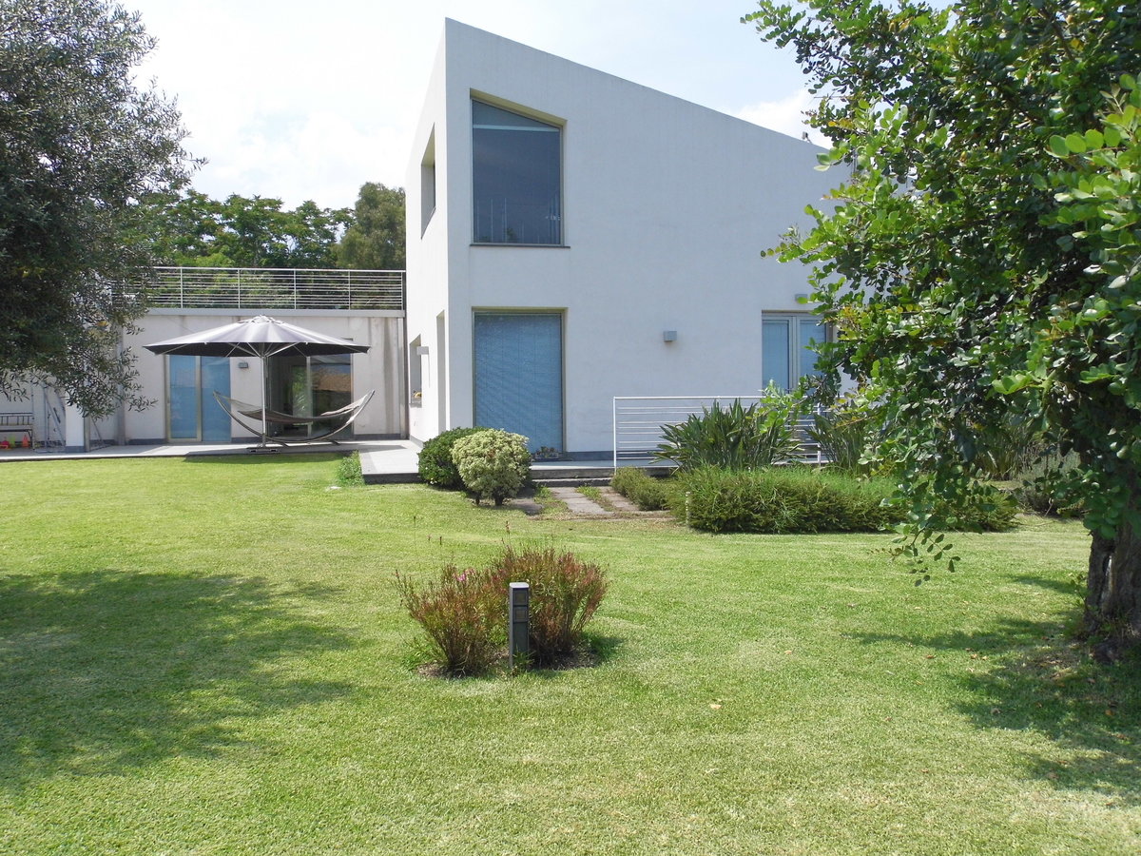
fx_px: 989
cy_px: 428
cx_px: 570
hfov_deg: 60.0
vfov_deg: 46.8
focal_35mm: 30
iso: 100
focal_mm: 5.4
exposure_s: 1/200
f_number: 8
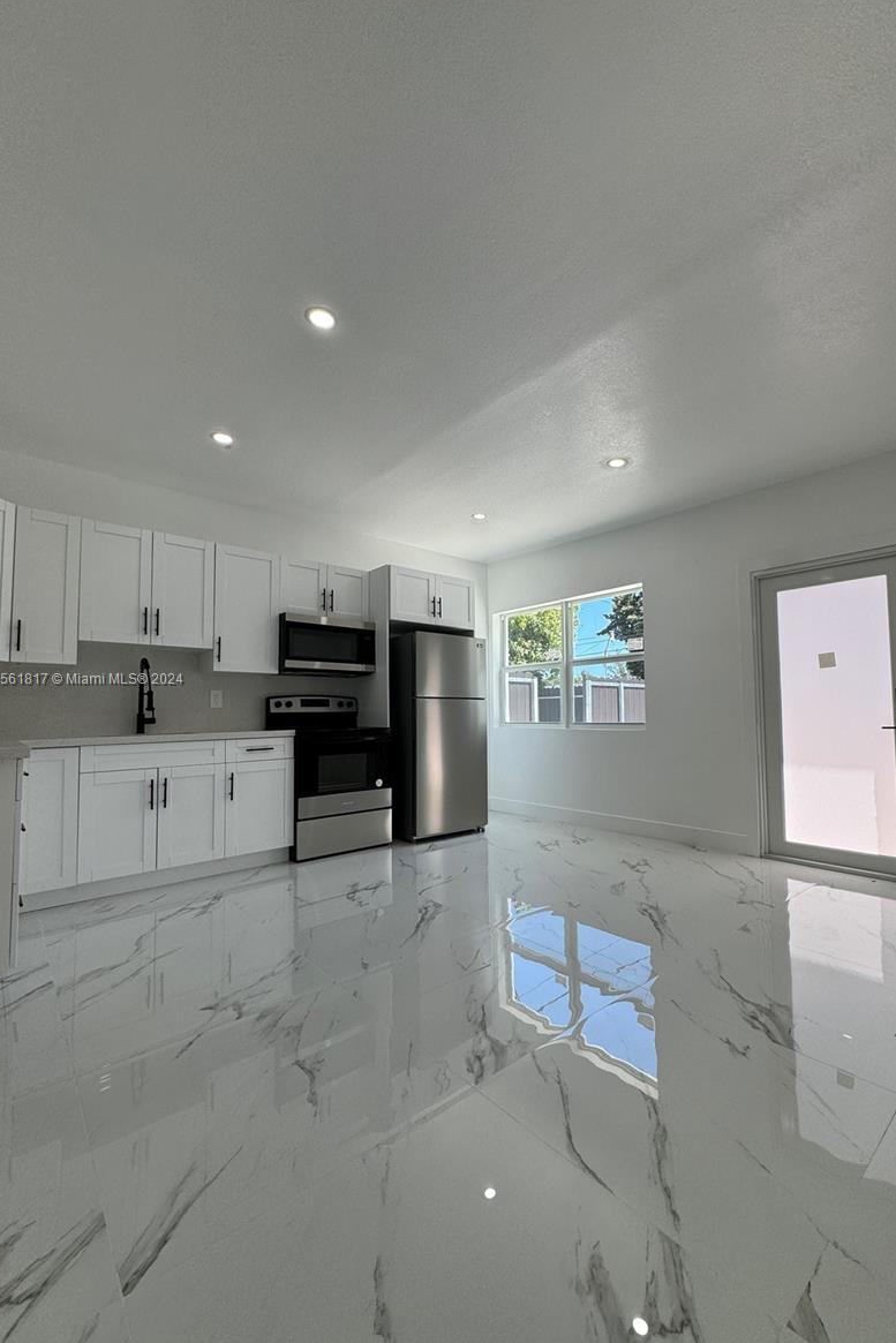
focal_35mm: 15
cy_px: 680
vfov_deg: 100.4
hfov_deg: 77.1
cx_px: 491
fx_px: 560
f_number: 2.2
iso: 40
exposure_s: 1/256
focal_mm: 2.22
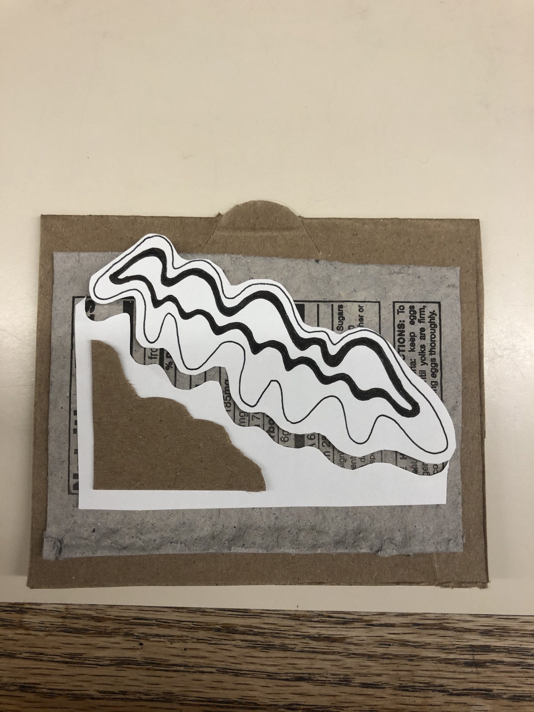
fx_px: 576
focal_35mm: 28
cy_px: 356
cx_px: 267
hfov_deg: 49.7
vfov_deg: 63.4
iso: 40
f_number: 1.8
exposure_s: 1/30
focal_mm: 3.99
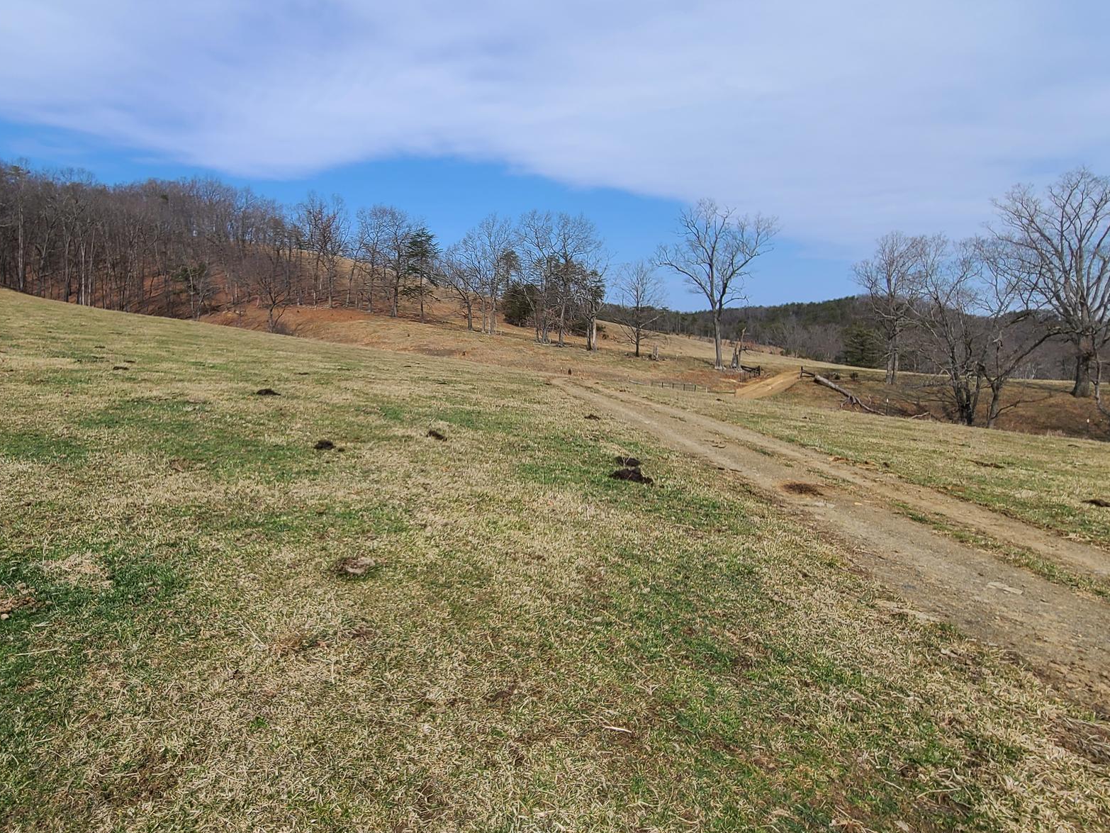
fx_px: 545
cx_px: 432
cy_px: 362
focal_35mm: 17
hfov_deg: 89.6
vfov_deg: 74.4
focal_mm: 2.2
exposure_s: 1/1889
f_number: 2.2
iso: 50
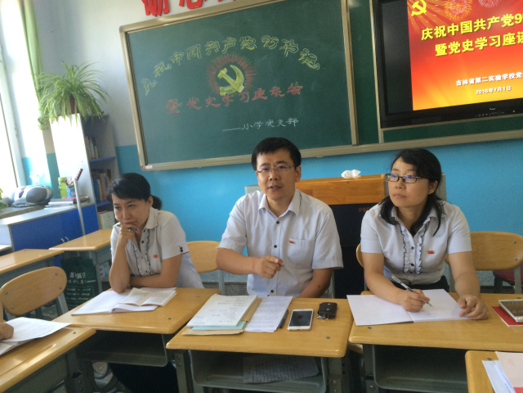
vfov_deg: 48.2
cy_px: 196
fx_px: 438
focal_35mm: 29
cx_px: 262
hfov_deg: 61.7
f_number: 2.2
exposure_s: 1/33
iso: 64
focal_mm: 4.15
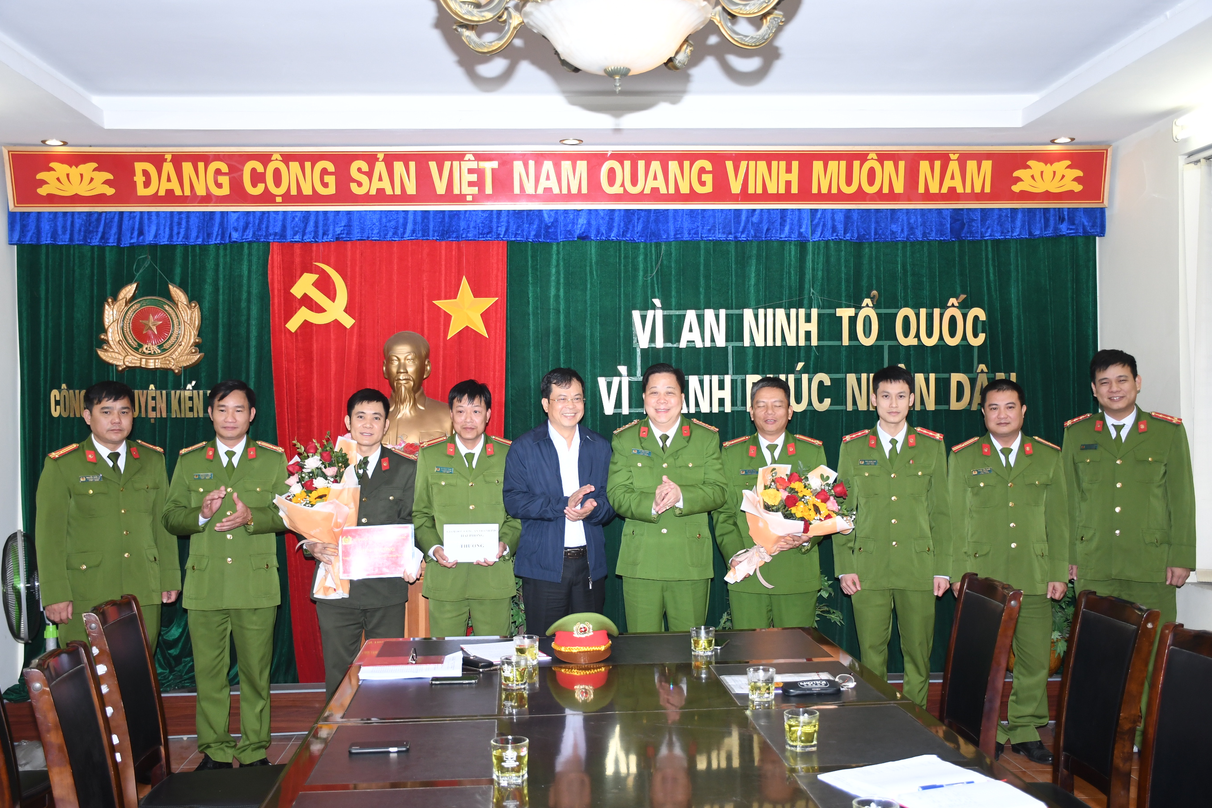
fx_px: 1246
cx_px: 614
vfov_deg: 35.9
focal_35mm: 37
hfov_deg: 51.9
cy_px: 399
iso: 800
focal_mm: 24
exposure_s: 1/200
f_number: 3.8
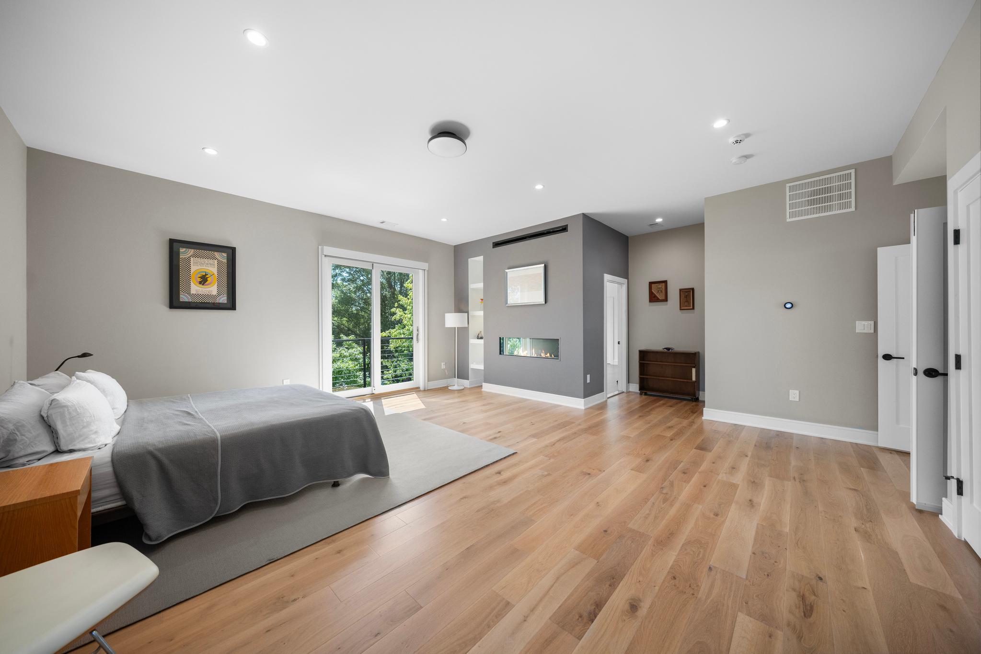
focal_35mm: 12
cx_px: 490
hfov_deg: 112.6
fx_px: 327
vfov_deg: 90.0
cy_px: 327
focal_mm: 12
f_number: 4.5
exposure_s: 1/2000
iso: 800
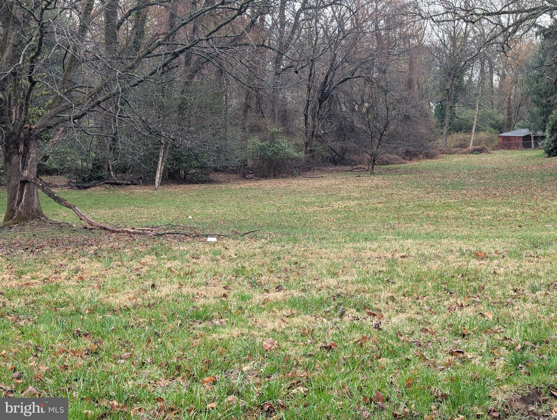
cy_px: 210
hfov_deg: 38.9
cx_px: 278
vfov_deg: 29.7
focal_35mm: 49
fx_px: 790
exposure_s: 1/121
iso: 40
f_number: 1.68
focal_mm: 6.9
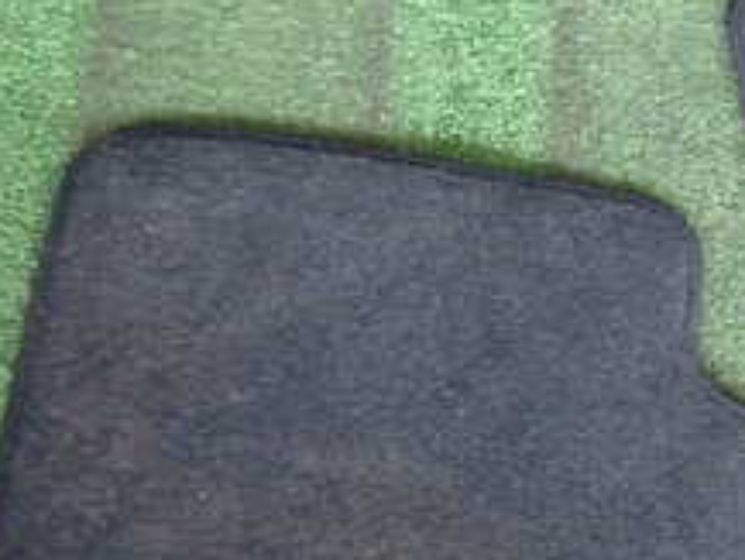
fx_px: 1486
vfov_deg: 21.2
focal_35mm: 69
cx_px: 944
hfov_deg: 24.8
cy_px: 409
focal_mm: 4.5
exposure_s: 1/100
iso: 800
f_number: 2
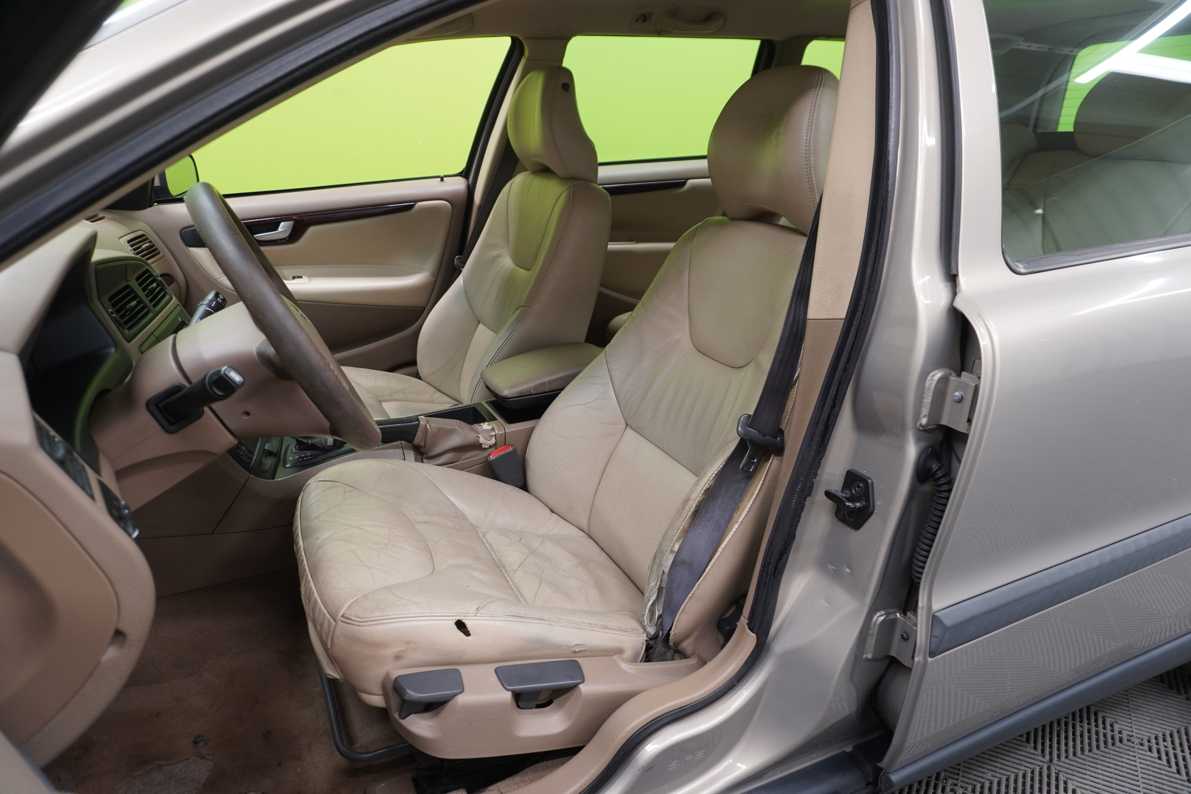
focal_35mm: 24
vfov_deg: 53.1
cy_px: 397
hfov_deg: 73.7
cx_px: 596
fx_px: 794
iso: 400
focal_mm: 16
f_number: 3.5
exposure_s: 1/30
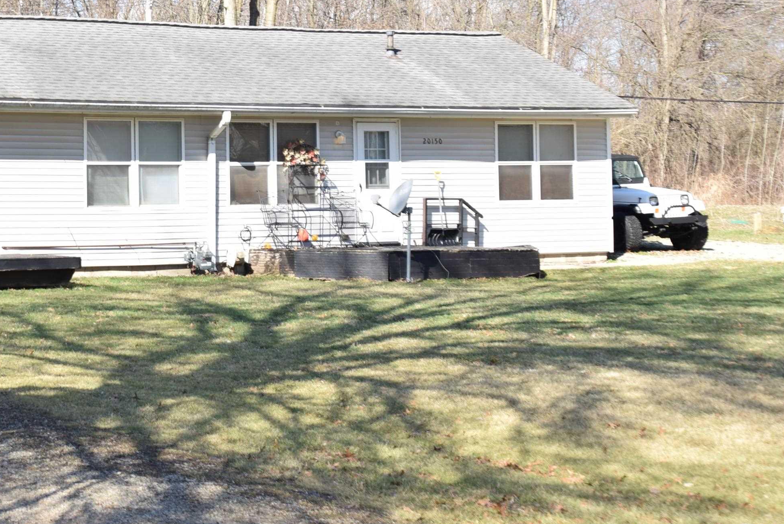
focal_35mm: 81
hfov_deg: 24.8
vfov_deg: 16.8
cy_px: 133
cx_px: 193
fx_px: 1760
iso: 100
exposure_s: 1/200
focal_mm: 35
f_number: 7.1
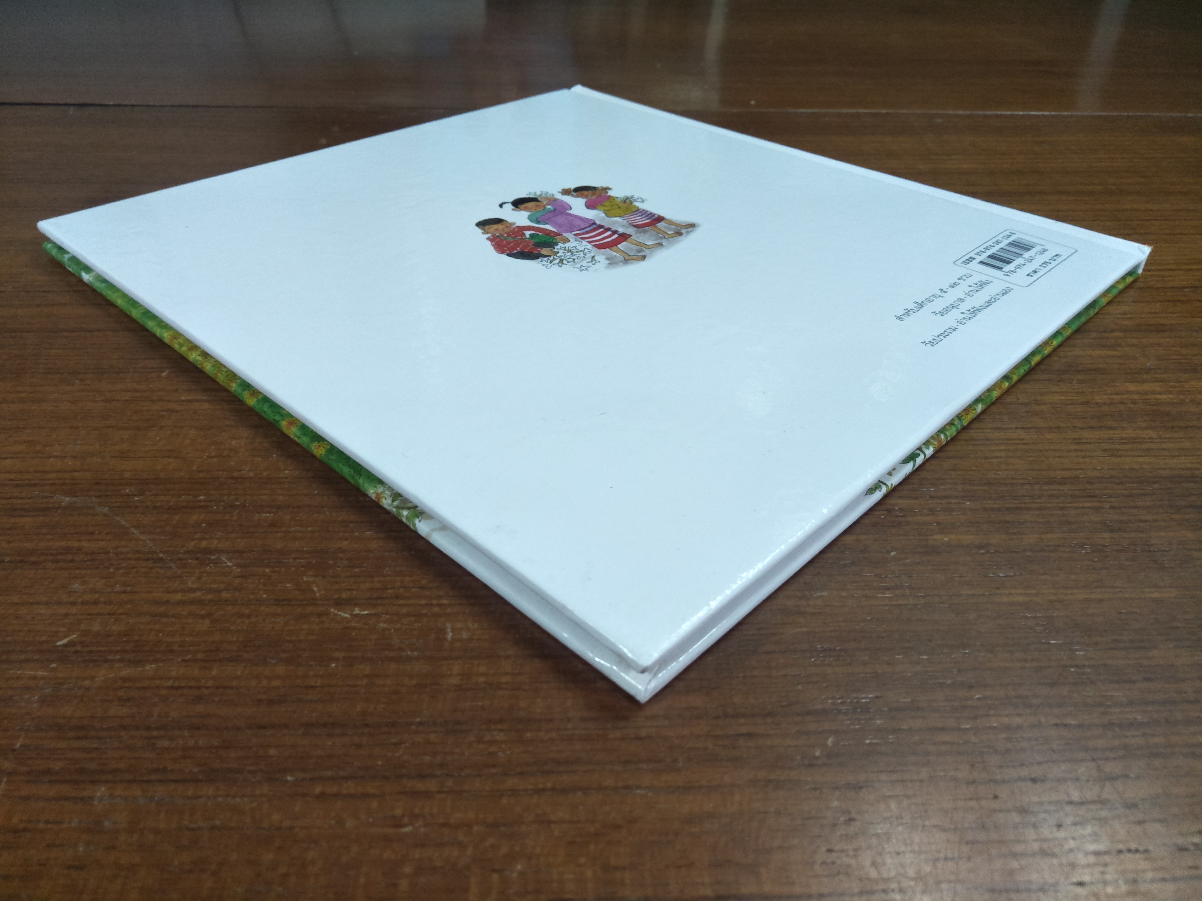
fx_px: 694
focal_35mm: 20
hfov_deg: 81.7
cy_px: 450
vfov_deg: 66.0
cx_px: 601
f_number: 2.2
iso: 175
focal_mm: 3.46
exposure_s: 1/33
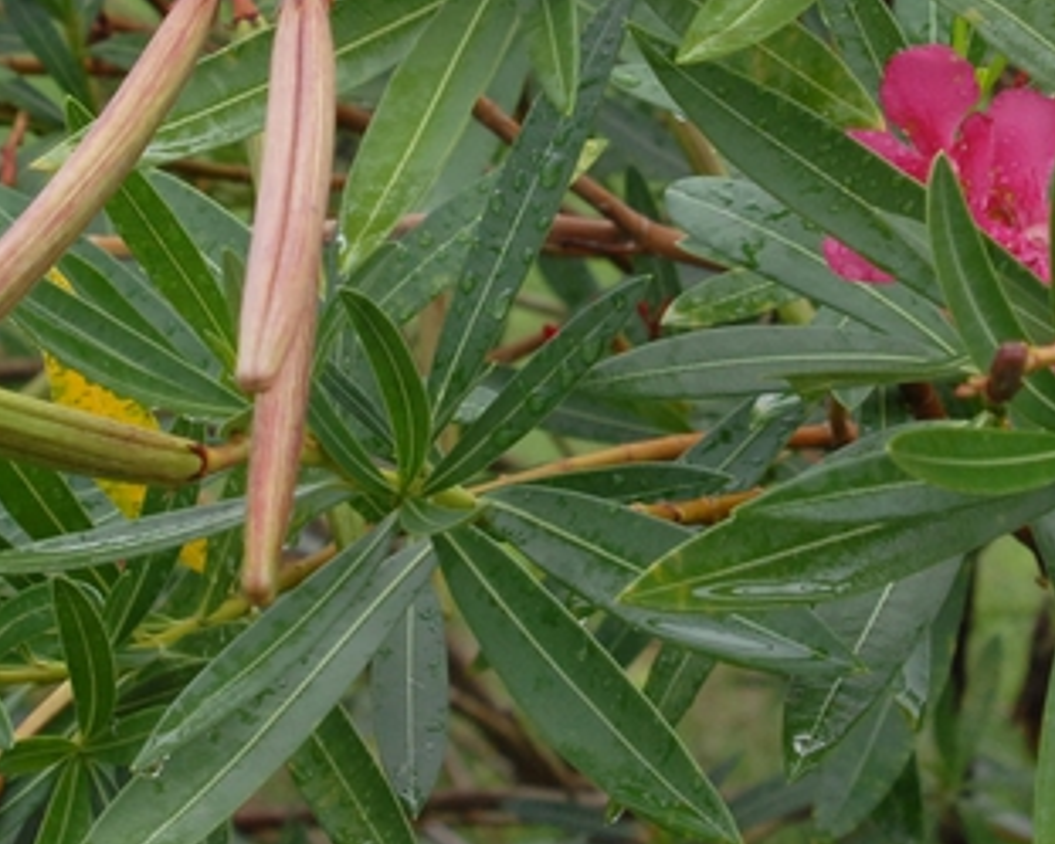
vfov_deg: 9.4
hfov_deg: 11.9
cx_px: 655
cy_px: -69
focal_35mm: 163
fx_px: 5077
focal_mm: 35
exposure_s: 1/180
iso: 400
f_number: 7.1
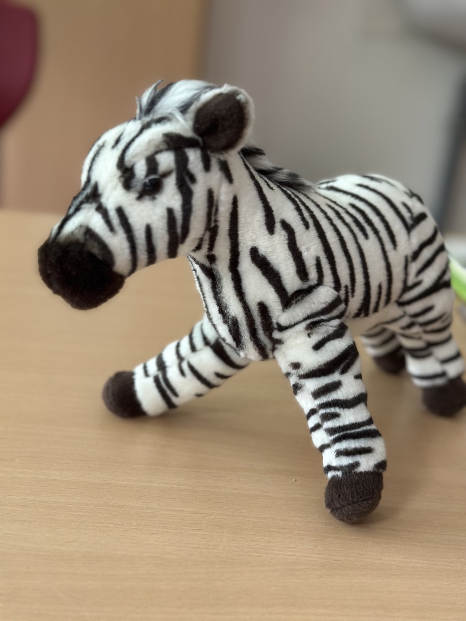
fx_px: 862
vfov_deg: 39.7
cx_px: 233
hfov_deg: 30.3
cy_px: 310
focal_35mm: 48
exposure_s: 1/50
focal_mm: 6.86
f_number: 1.78
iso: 320
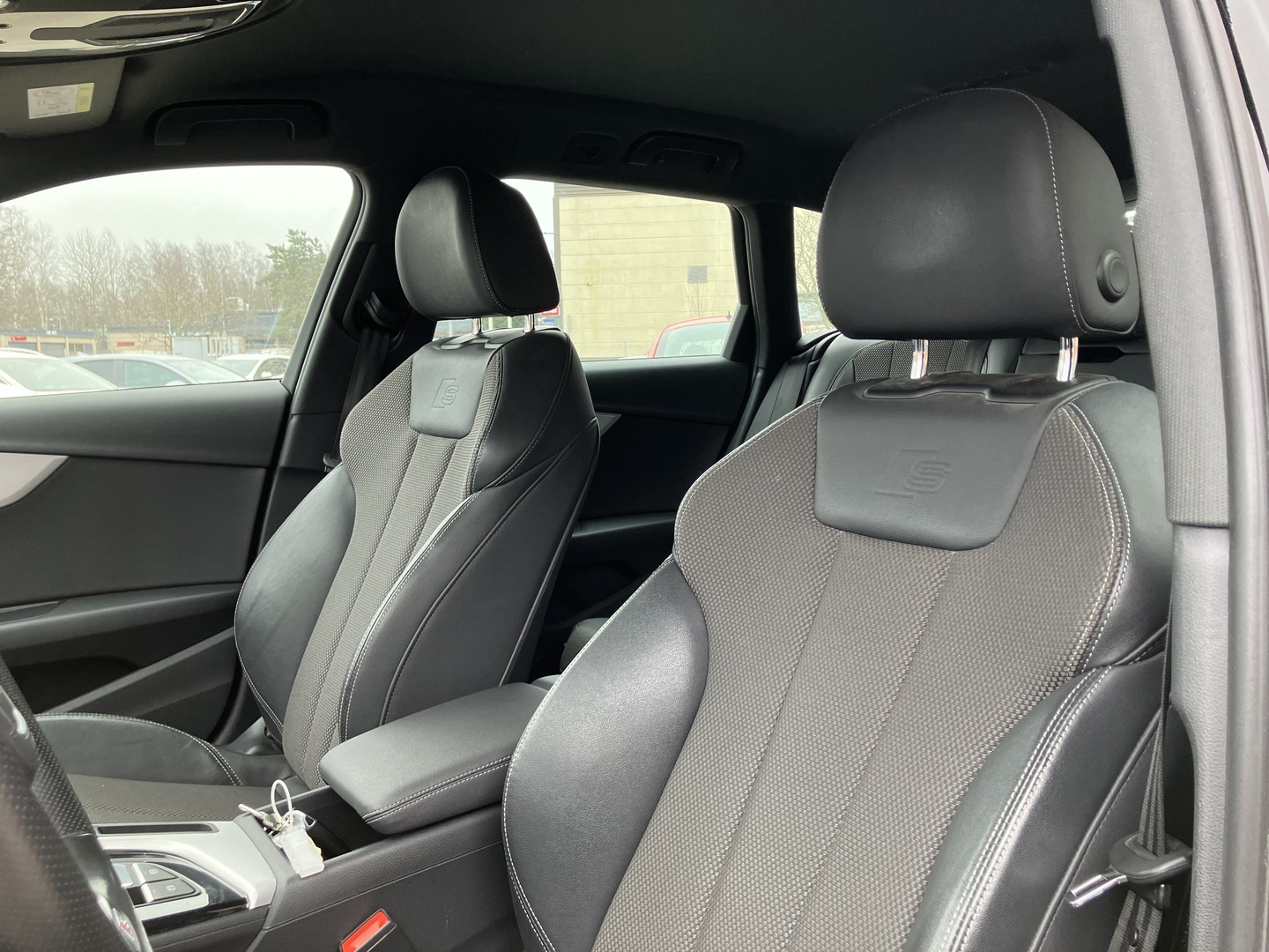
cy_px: 476
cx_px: 634
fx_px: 1026
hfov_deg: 63.4
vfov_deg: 49.7
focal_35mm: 28
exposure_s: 1/110
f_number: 1.8
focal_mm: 3.99
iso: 80
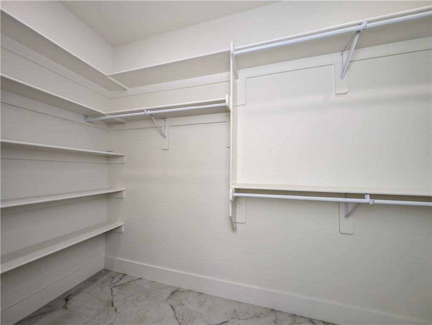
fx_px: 150
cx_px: 216
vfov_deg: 94.6
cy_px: 162
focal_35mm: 12
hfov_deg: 110.5
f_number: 1.95
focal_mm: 2.23
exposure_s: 1/120
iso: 73
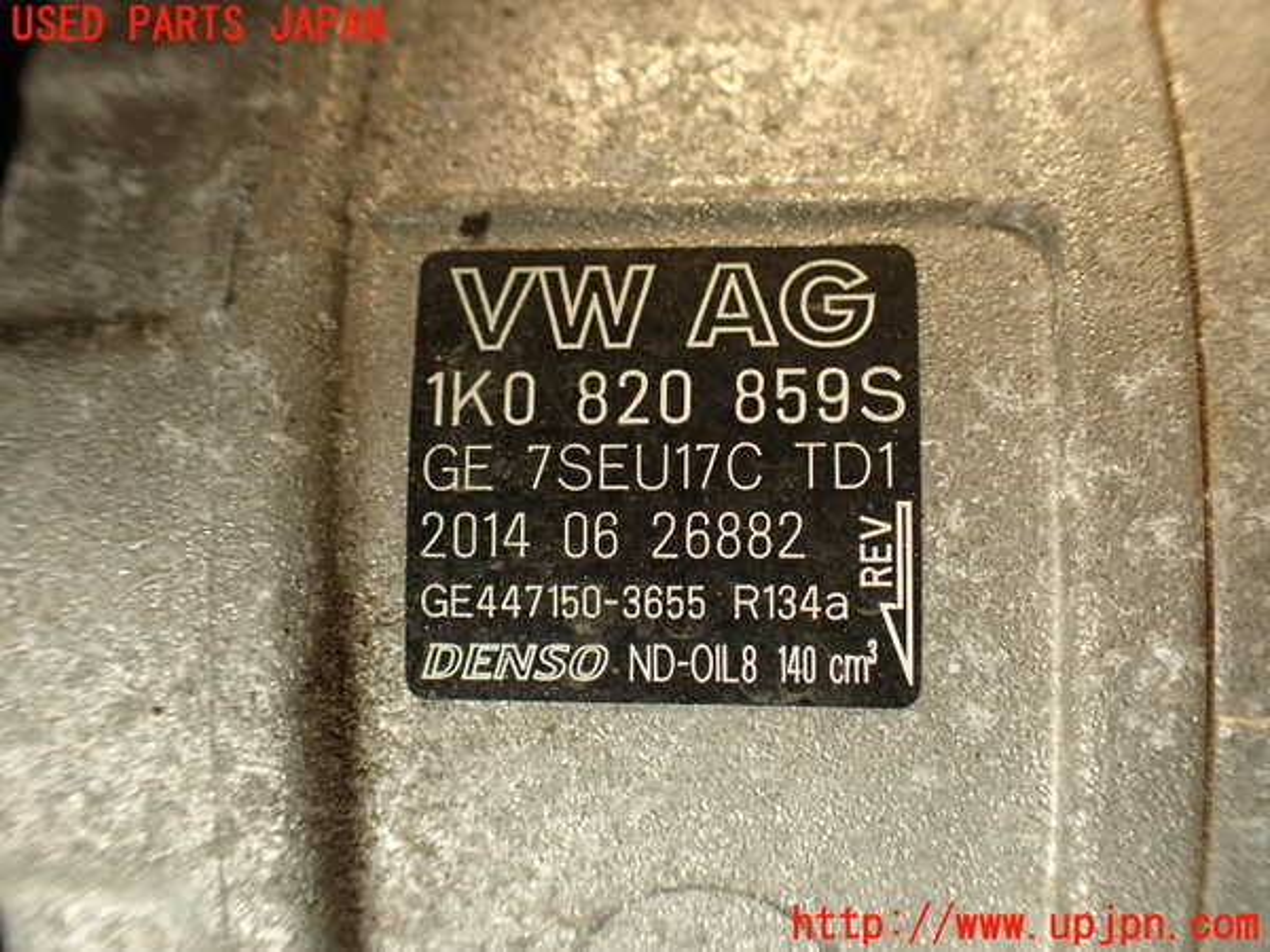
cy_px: 476
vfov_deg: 44.2
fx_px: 1174
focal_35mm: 32
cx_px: 635
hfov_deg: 56.8
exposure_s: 1/30
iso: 250
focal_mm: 5.79
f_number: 2.4
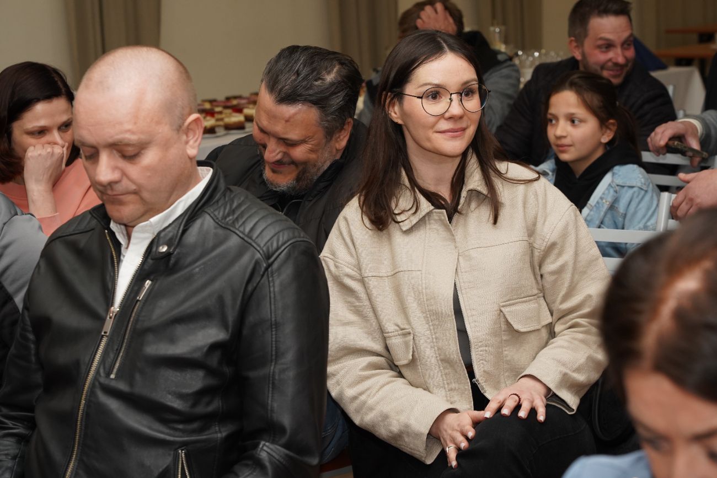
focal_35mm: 105
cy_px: 239
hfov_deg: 19.5
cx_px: 358
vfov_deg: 13.0
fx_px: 2091
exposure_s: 1/100
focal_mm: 105
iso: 1250
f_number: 8
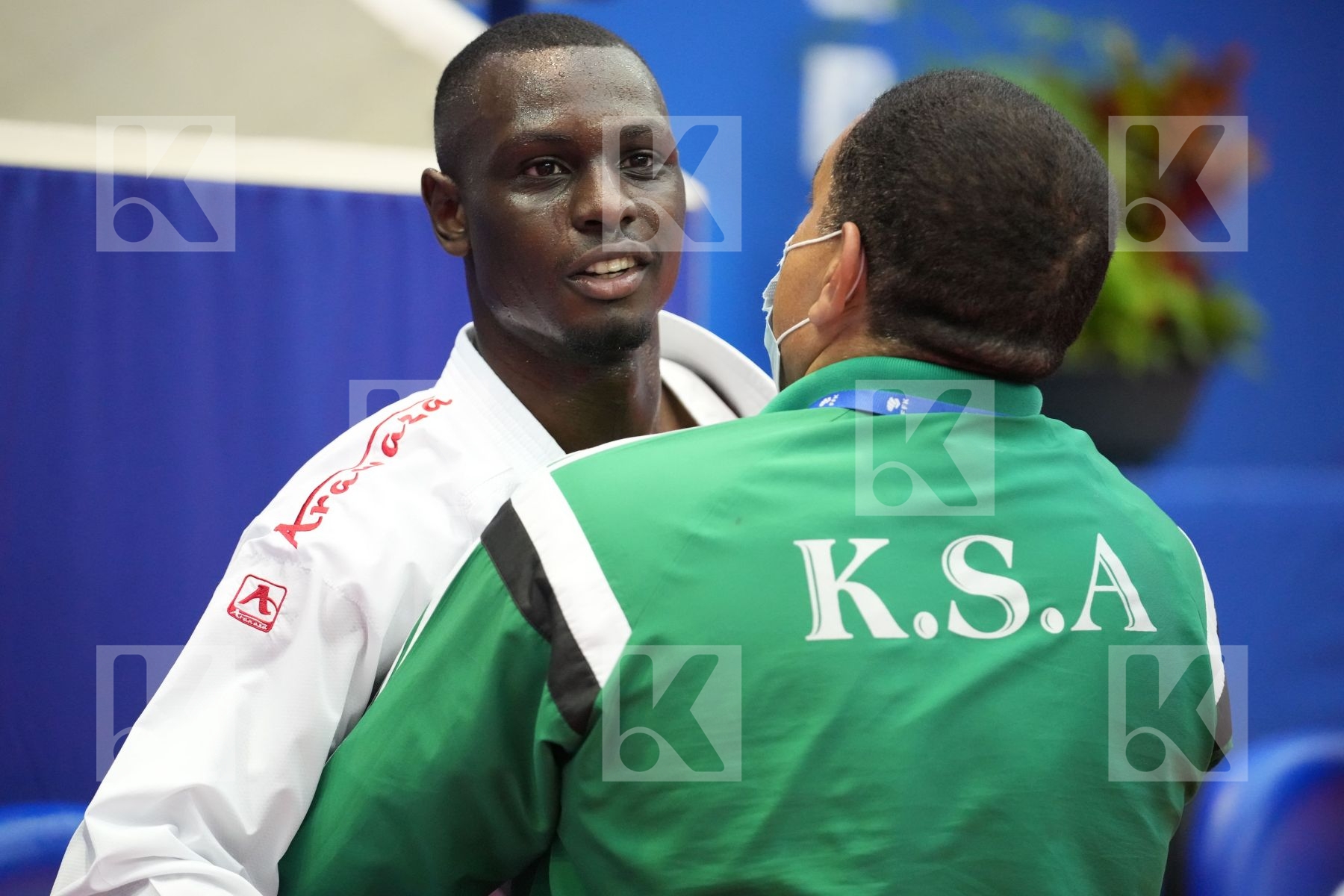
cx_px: 672
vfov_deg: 7.6
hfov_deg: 11.4
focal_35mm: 181
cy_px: 448
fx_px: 6757
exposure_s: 1/1000
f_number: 2.8
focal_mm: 181
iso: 8000
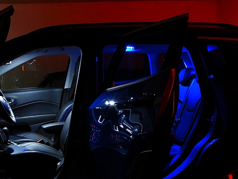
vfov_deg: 22.9
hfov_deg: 30.1
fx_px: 440
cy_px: 114
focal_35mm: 64
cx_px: 84
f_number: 4
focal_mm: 5.4
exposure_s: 2
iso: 200
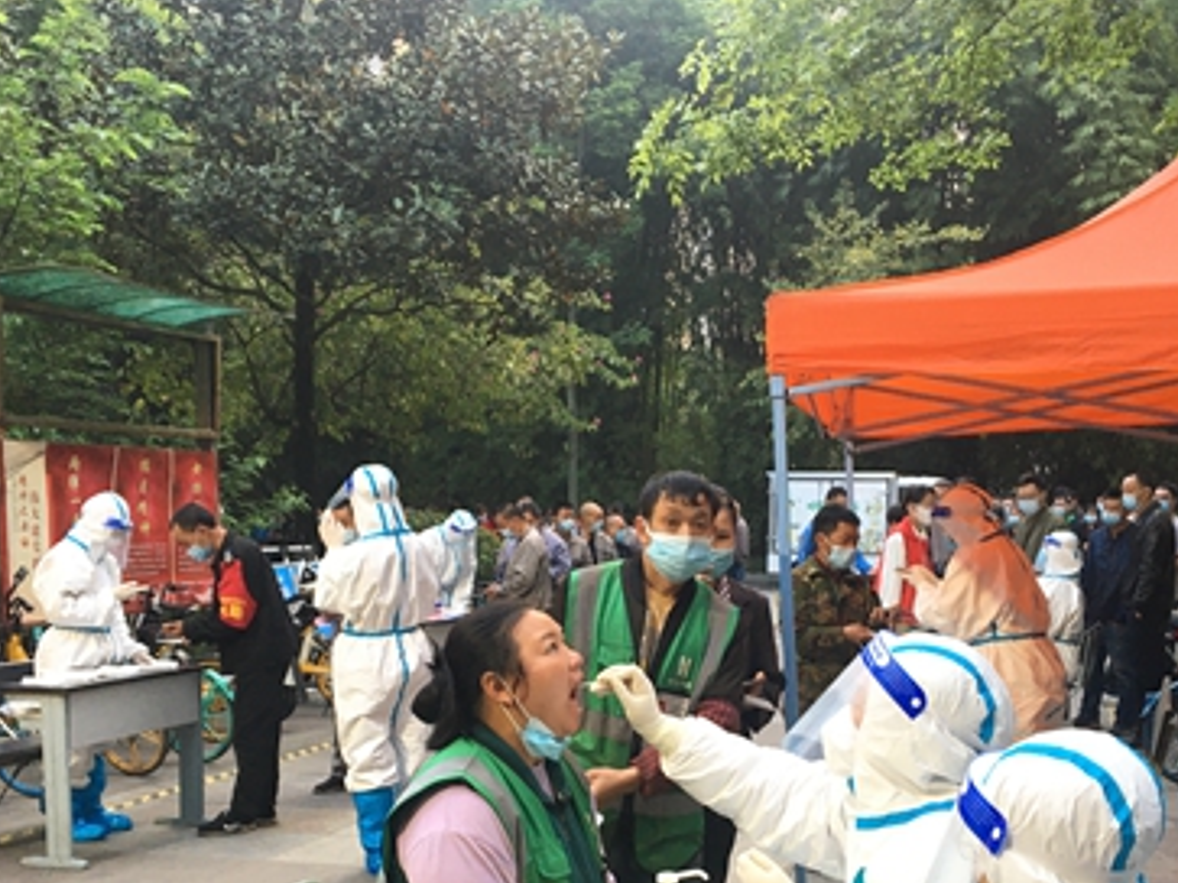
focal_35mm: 48
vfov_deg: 29.8
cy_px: 662
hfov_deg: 39.7
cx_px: 623
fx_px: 1633
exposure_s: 1/33
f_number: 2.2
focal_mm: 4.15
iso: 64
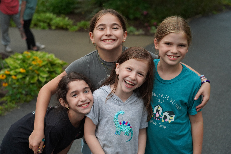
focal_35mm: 59
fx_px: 379
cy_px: 77
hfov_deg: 33.9
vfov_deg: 23.0
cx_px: 116
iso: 2500
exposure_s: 1/160
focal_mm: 59
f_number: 4
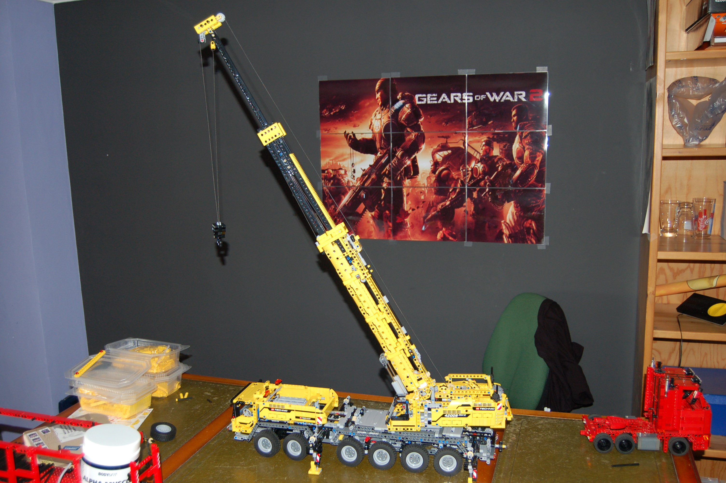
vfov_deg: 38.3
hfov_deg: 55.1
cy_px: 242
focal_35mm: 34
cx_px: 363
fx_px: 695
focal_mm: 23
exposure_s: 1/60
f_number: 3.8
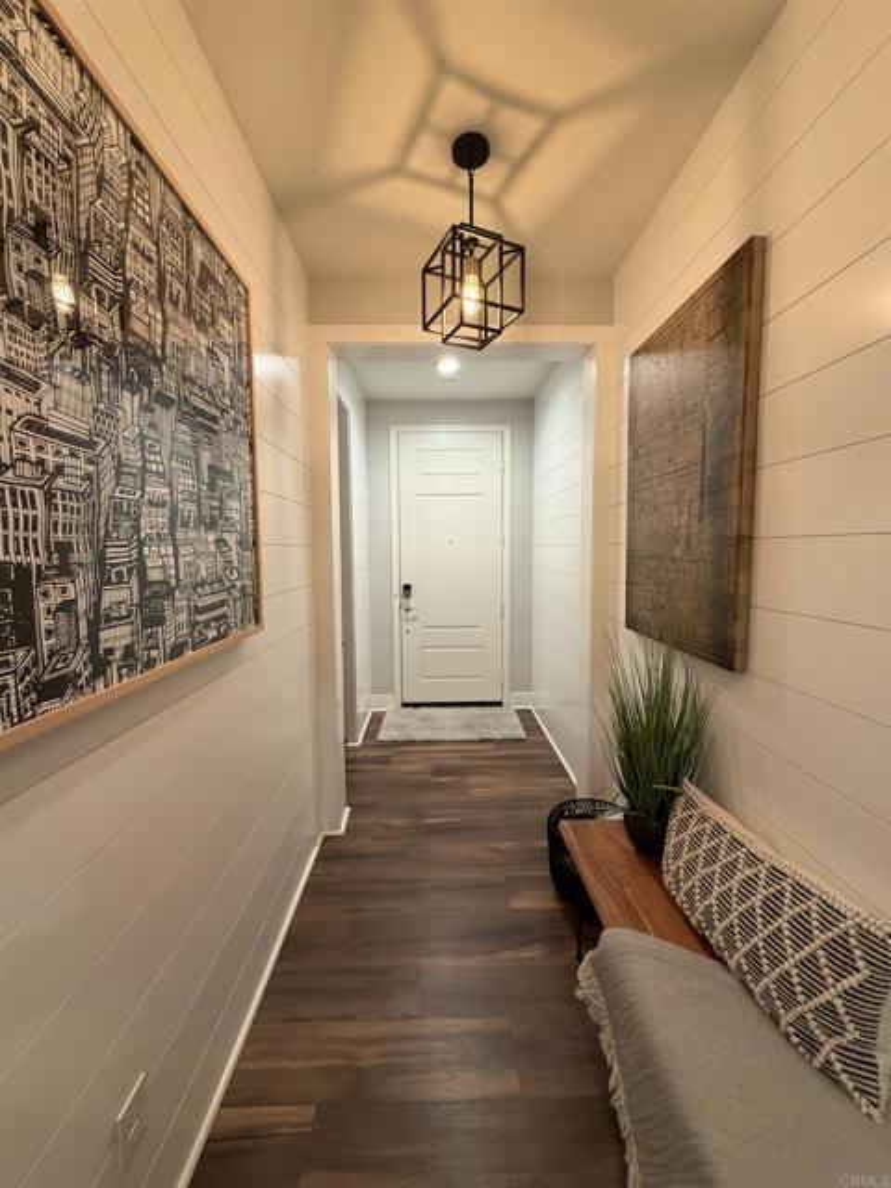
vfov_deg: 102.1
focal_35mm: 14
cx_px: 446
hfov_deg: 85.7
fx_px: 480
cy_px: 594
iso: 320
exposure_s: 1/60
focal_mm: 2.22
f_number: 2.2
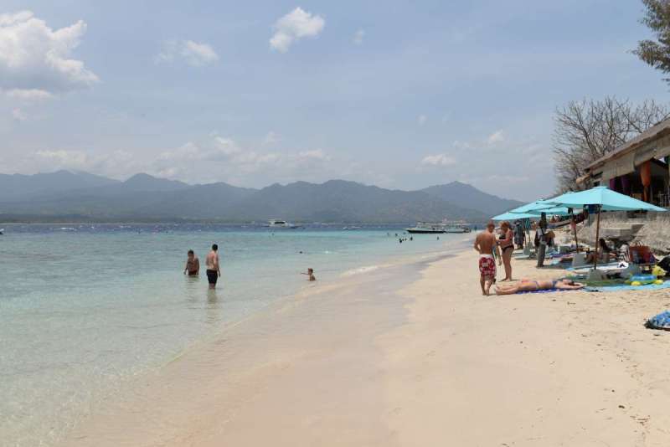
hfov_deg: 58.7
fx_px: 596
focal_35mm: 32
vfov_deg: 41.1
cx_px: 335
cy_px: 224
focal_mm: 32
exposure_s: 1/320
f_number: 9
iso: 100
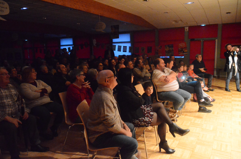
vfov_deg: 47.7
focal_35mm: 27
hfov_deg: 67.5
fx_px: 180
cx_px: 120
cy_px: 80
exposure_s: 1/60
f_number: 4
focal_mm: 18
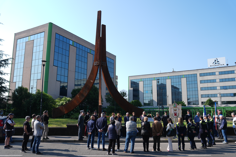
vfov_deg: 43.6
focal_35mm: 30
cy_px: 78
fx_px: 197
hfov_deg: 61.9
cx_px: 118
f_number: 2.8
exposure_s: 1/2000
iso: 160
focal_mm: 30
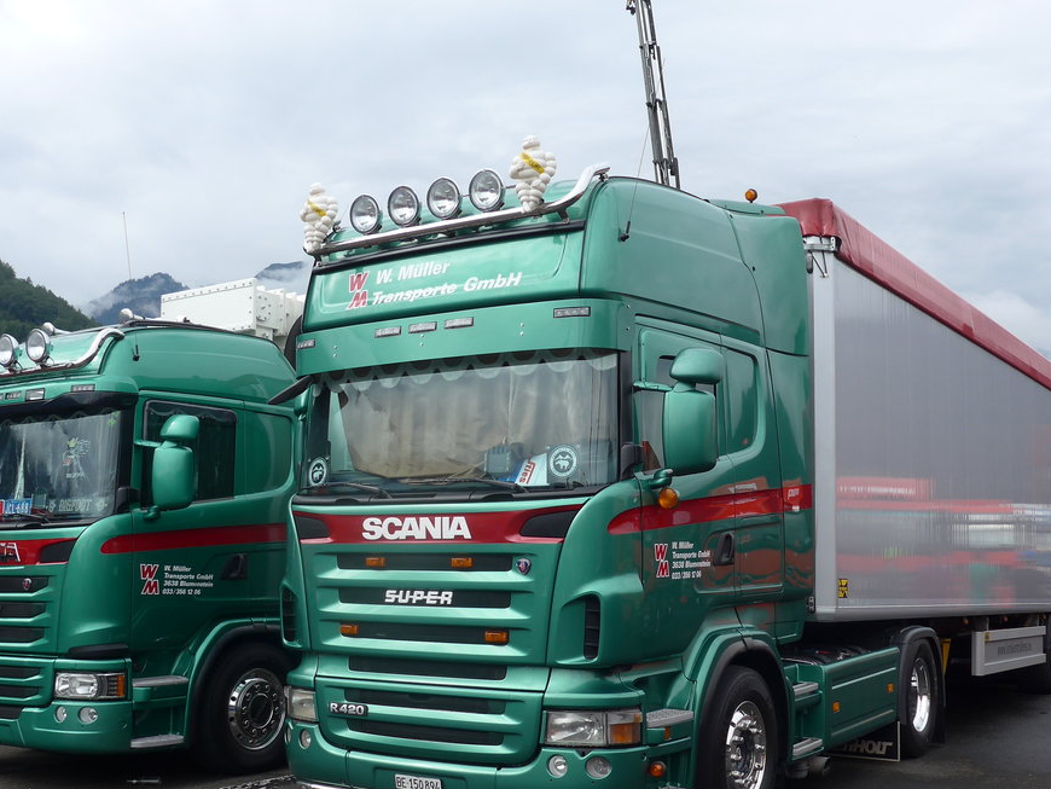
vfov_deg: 35.8
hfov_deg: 46.7
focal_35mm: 40
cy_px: 475
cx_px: 486
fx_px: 1215
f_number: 2.8
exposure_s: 1/640
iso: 80
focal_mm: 6
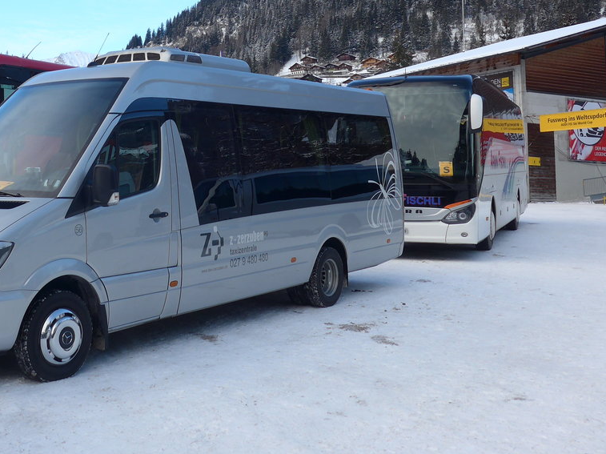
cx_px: 159
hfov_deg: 40.2
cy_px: 110
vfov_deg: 30.9
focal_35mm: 46
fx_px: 805
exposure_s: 1/320
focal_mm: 6
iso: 80
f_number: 2.8
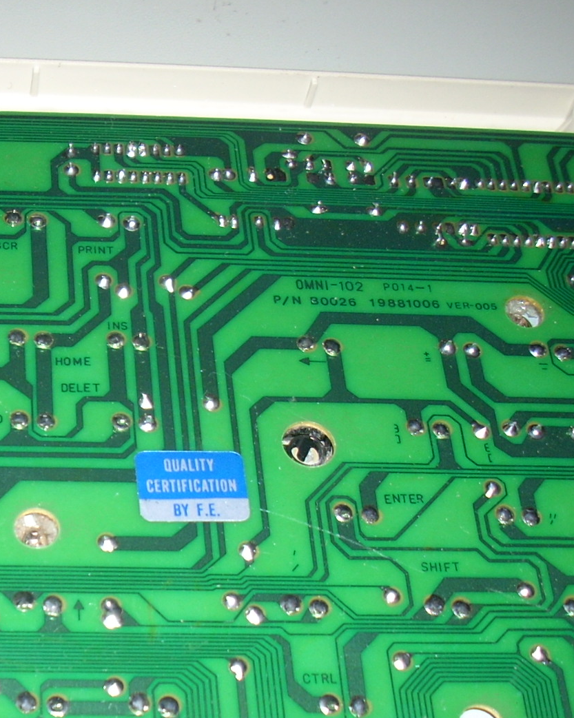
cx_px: -14
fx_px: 1508
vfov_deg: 26.6
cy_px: 484
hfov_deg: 20.8
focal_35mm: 71
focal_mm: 6.2
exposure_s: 1/60
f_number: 2.8
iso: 64
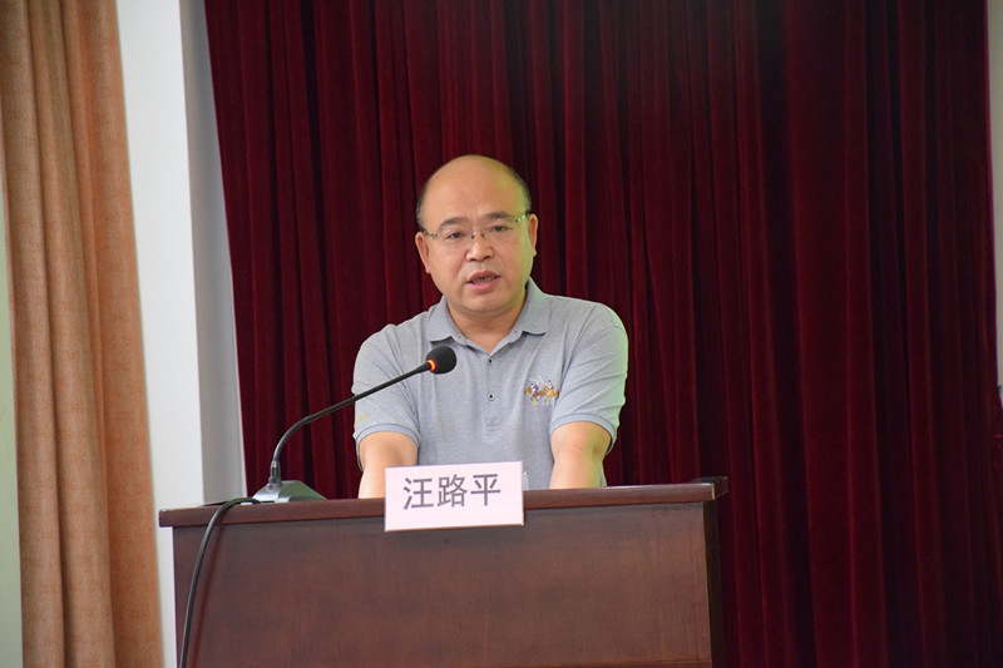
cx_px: 502
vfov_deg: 8.7
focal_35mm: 158
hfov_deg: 13.0
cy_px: 334
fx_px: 4387
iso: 3200
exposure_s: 1/15
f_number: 5.6
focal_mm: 105
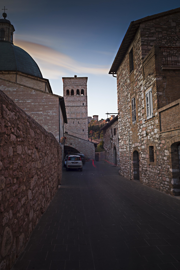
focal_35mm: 28
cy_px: 135
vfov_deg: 65.5
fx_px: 210
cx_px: 90
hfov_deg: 46.4
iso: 100
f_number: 16
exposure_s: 257
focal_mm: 28
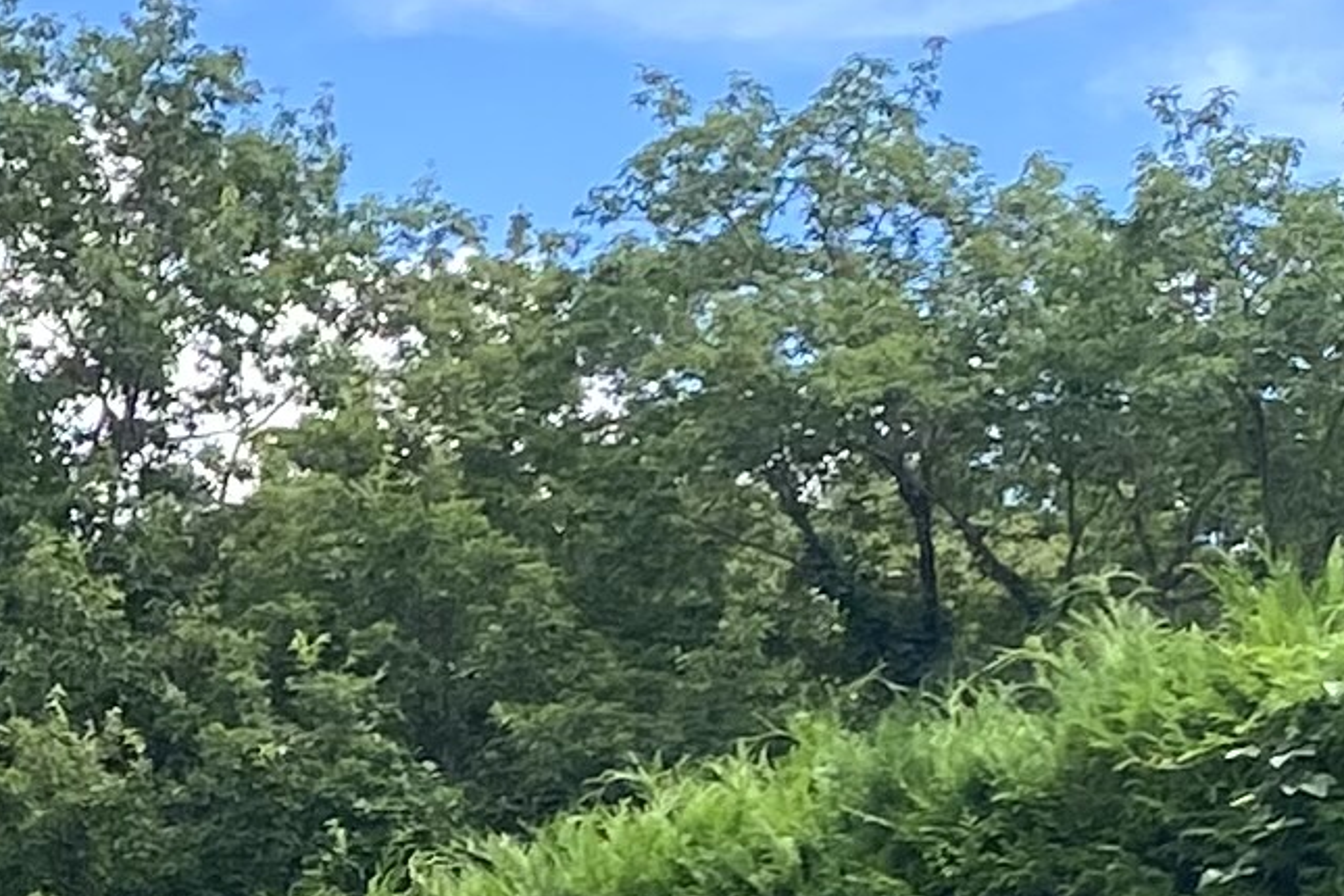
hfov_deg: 11.9
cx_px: -181
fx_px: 6309
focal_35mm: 169
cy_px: 1294
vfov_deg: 8.0
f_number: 1.8
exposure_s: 1/1898
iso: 32
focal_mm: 4.25
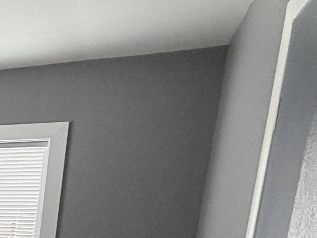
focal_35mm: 63
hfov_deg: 21.9
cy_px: 329
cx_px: -224
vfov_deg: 20.7
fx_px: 577
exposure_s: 1/60
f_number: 2.2
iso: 500
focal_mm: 2.22
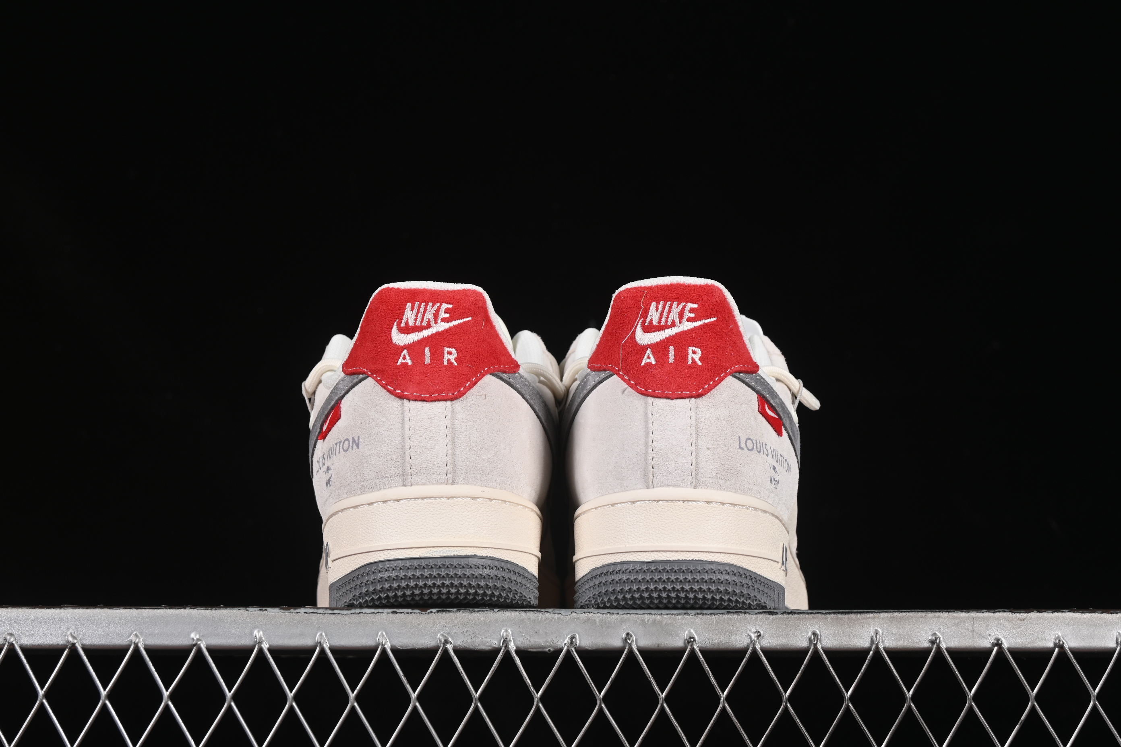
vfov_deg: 18.2
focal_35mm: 75
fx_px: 2335
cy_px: 374
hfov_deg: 27.0
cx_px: 560
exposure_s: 1/80
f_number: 8
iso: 160
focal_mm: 50
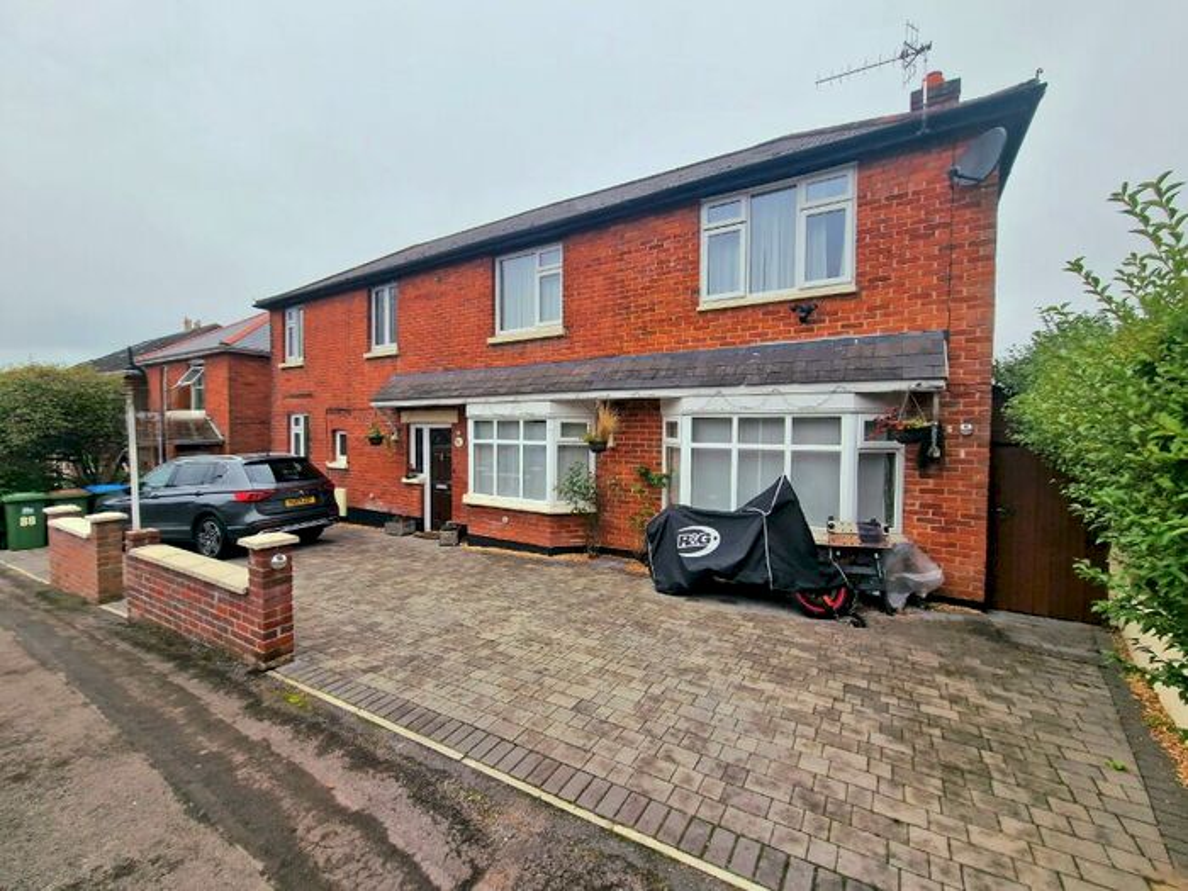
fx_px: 446
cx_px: 594
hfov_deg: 106.2
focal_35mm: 13
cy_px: 446
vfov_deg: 89.9
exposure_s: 1/769
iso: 50
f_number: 2.2
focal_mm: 2.2
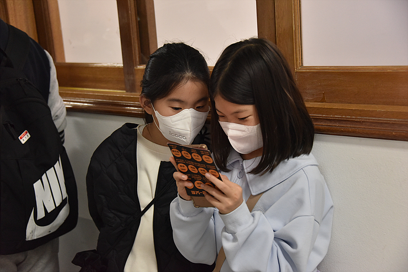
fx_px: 702
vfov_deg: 21.9
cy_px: 136
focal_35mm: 62
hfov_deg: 32.4
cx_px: 204
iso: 2200
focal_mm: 62
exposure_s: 1/125
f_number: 4.8
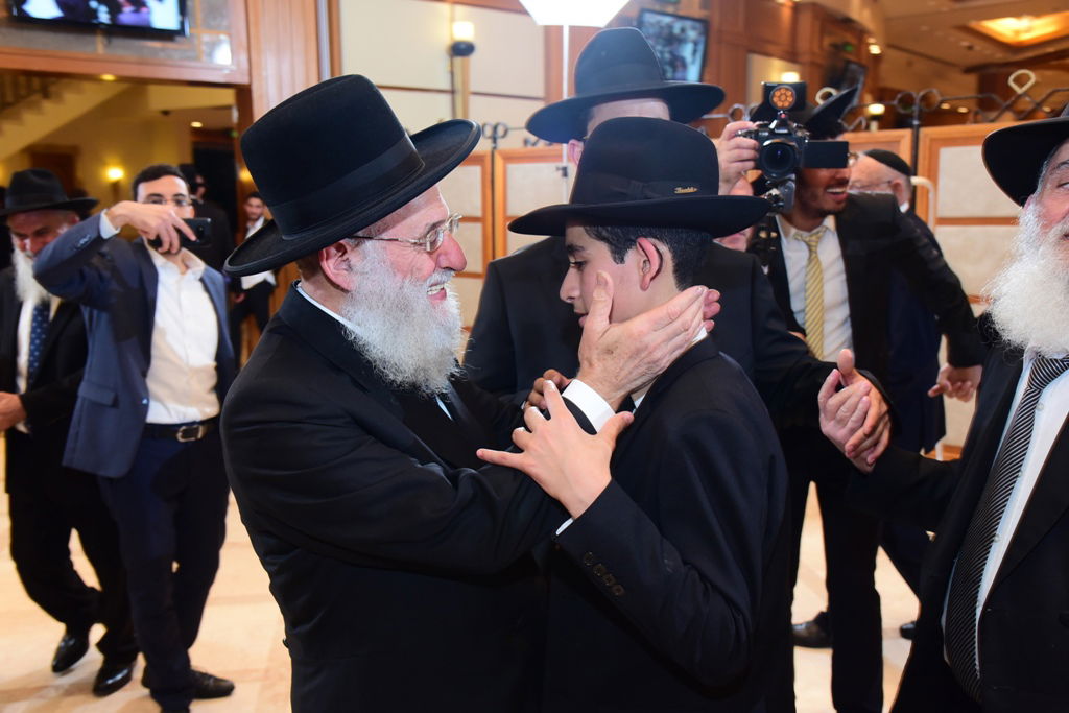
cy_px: 356
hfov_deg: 54.4
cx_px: 534
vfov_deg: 37.9
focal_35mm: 35
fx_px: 1039
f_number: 5.6
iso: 2000
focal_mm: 35
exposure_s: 1/100
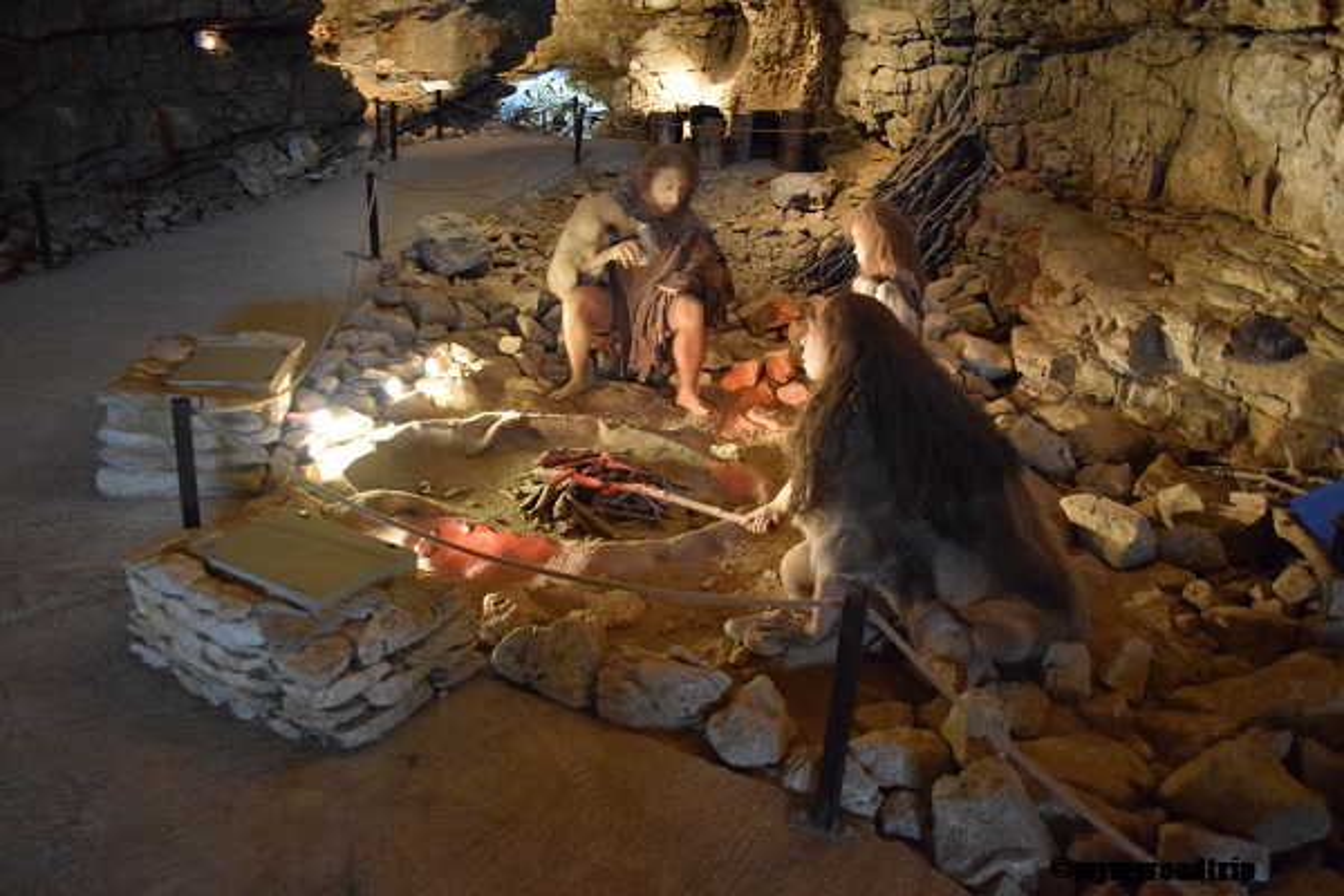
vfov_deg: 47.9
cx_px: 672
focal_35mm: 27
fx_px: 1008
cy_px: 448
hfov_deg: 67.4
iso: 6400
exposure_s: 1/60
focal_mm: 18
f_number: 3.5
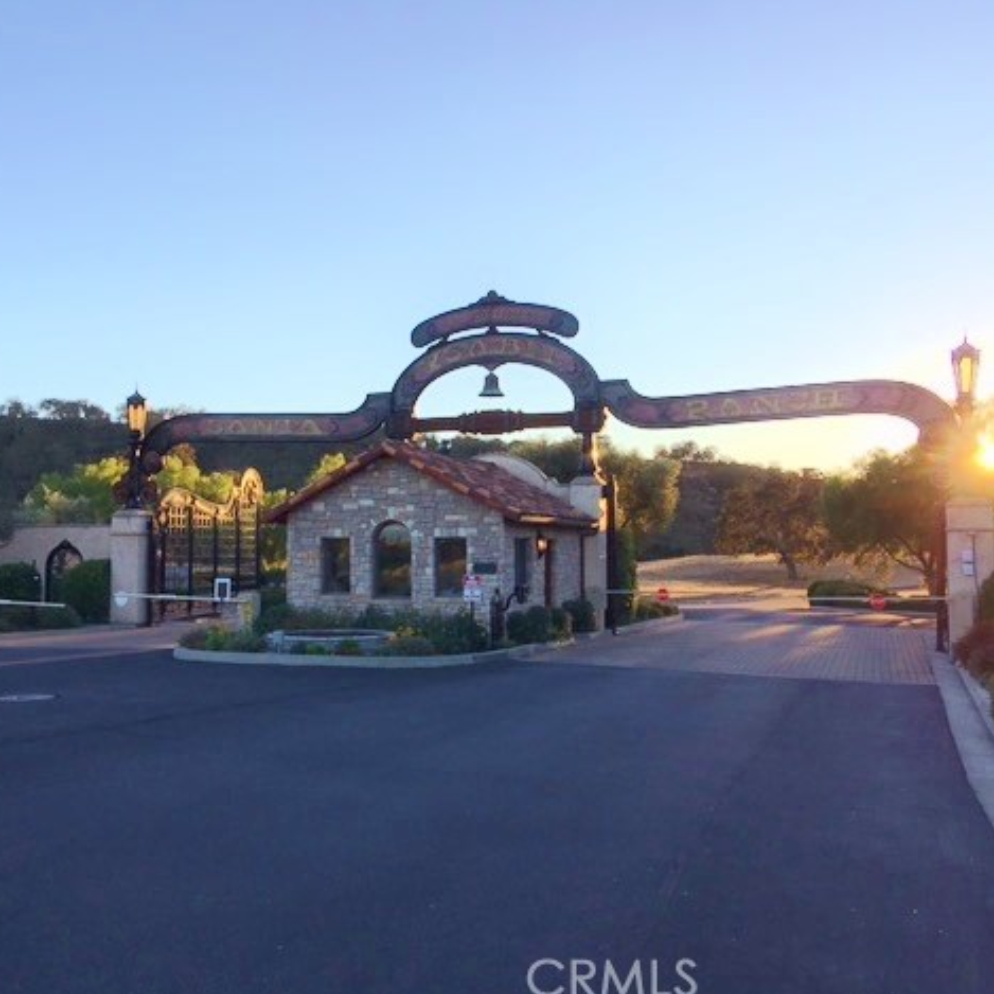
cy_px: 500
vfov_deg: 47.2
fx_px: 1137
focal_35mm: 35
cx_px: 443
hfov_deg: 47.1
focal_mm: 4.15
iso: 25
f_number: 2.2
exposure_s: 1/785
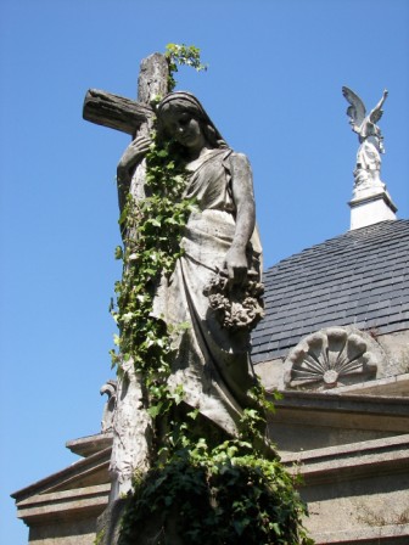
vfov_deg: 33.8
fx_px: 898
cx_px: 204
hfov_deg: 25.7
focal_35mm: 57
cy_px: 272
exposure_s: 1/640
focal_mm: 9.4
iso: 50
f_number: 2.8
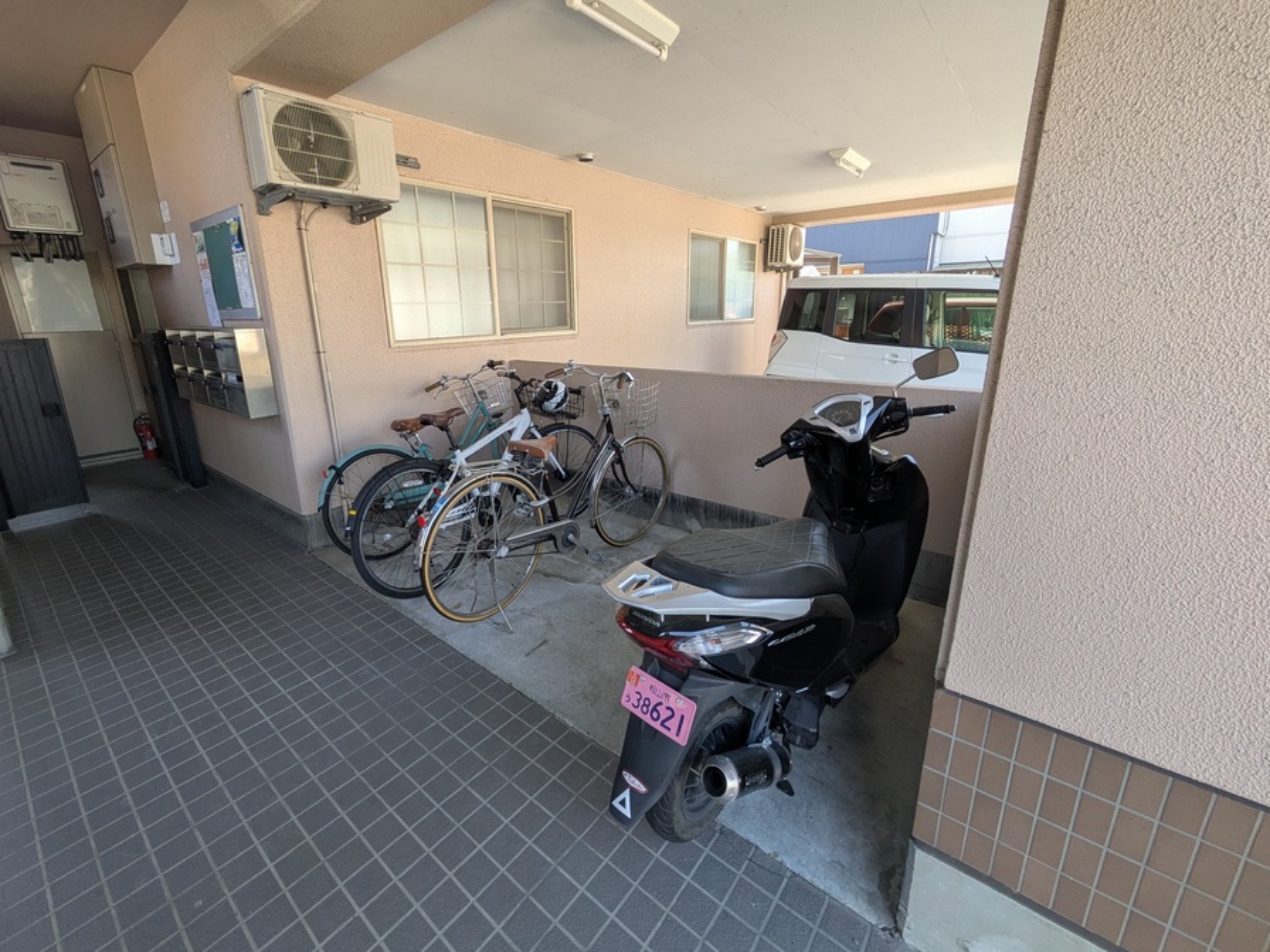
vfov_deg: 81.7
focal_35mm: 15
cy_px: 449
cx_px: 594
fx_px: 550
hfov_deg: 98.0
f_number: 2.2
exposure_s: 1/120
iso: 74
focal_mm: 1.83
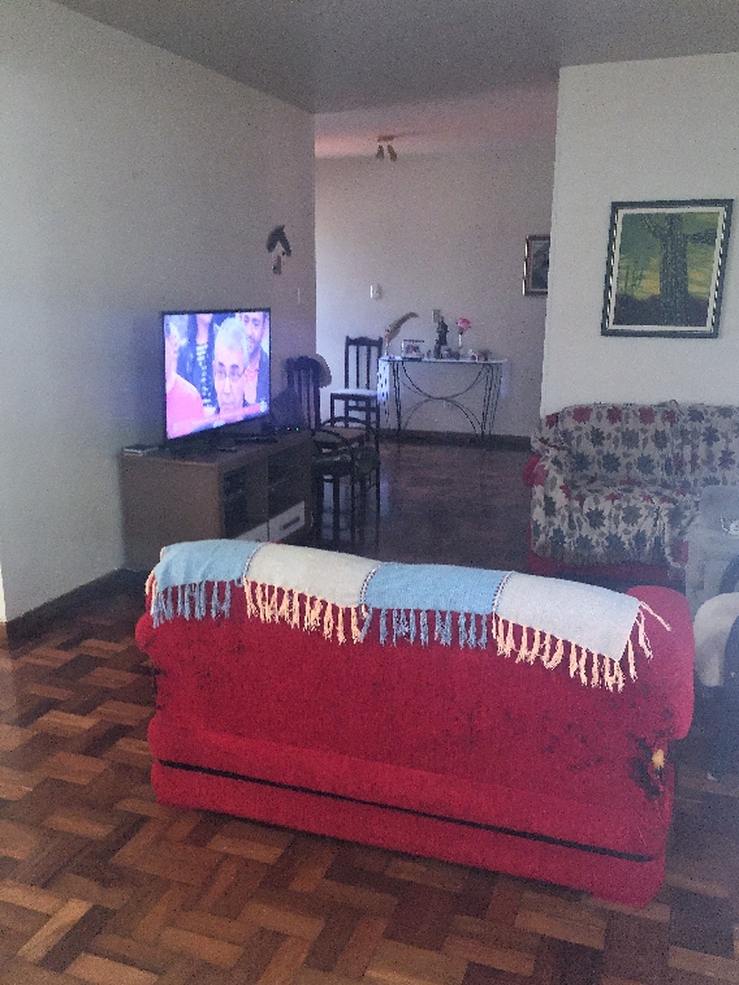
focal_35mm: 30
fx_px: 854
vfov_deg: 59.9
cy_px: 508
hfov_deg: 46.8
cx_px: 372
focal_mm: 4.15
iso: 125
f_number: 2.2
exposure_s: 1/30
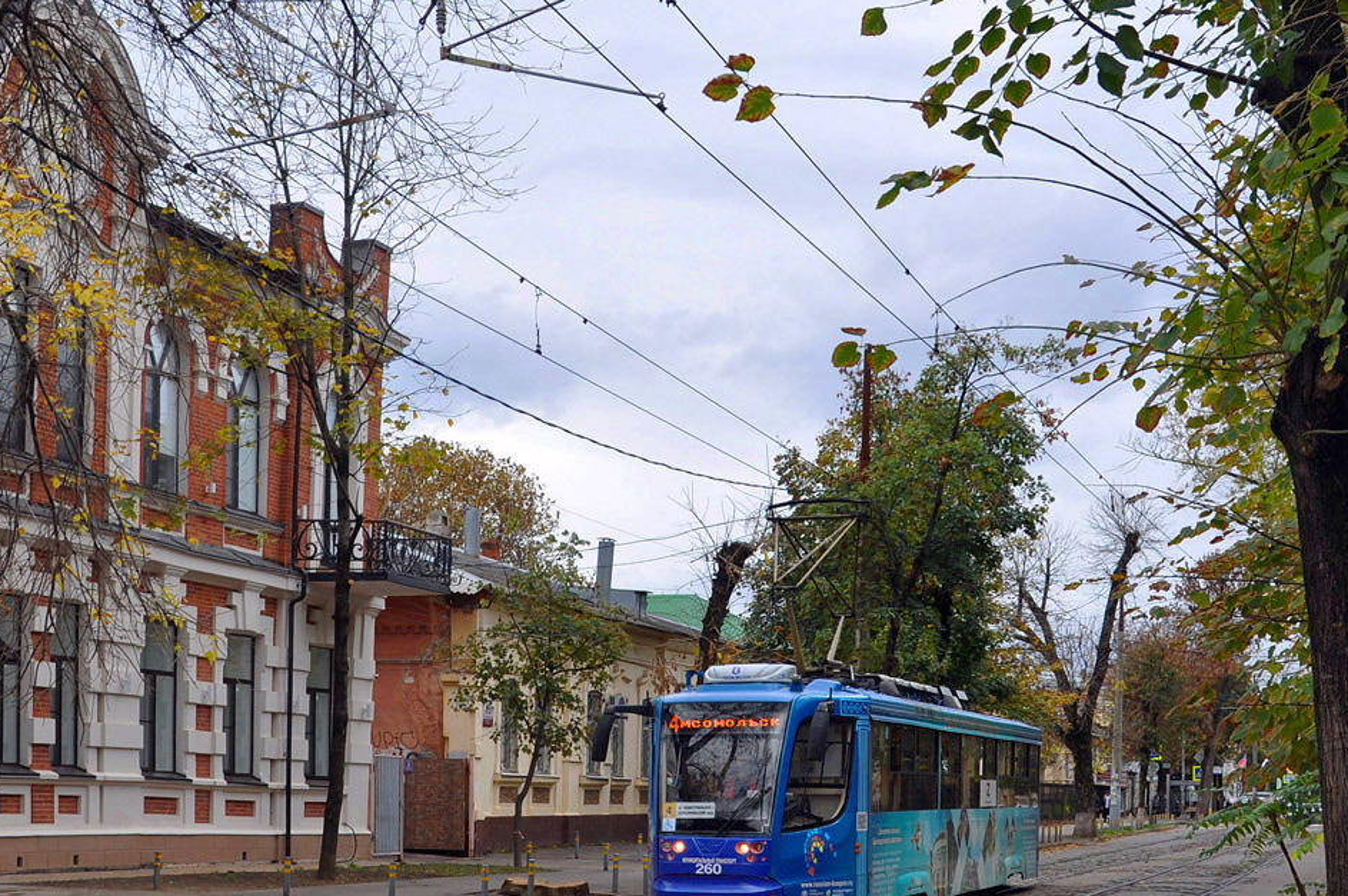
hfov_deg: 41.9
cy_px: 408
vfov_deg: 28.7
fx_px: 1749
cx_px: 821
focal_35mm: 47
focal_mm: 21
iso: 280
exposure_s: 1/250
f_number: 5.6
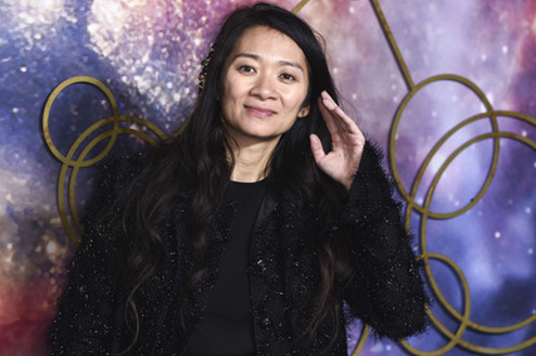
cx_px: 267
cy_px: 175
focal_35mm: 211
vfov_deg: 6.5
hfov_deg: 9.8
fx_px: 3139
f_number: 5.6
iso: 1000
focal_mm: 200
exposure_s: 1/250
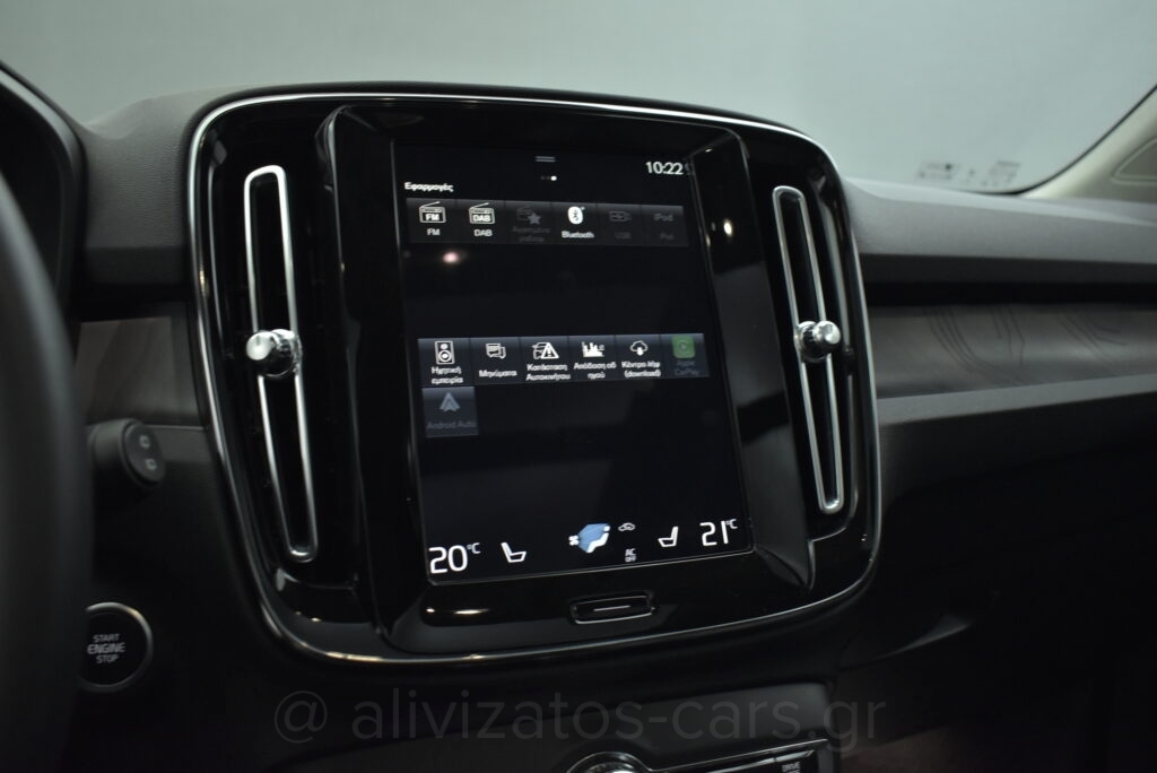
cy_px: 386
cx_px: 578
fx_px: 965
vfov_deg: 43.7
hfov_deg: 61.9
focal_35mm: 30
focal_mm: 20
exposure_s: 1/100
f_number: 3.8
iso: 1600
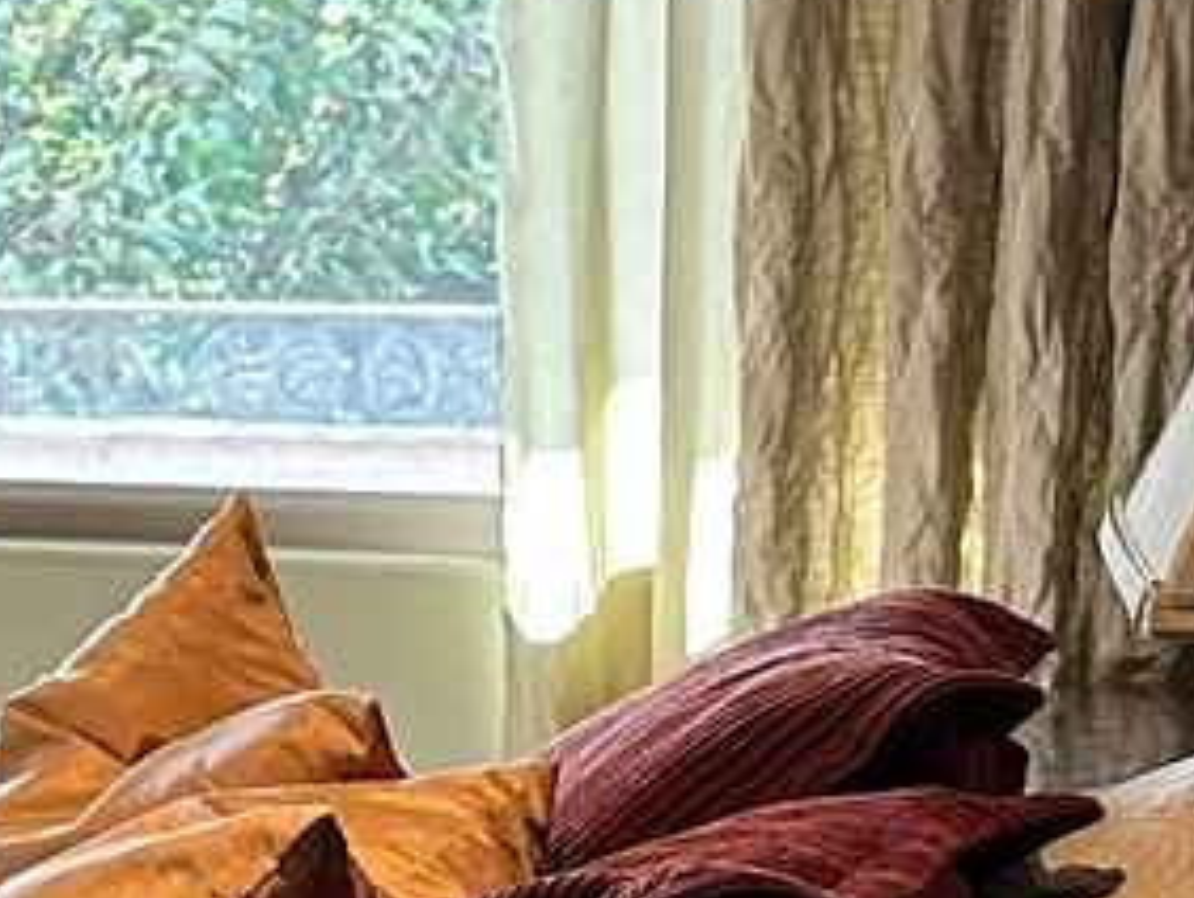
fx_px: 6007
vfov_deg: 8.5
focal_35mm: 174
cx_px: -2295
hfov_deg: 9.2
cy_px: 479
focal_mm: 6.86
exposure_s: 1/120
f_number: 1.78
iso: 160
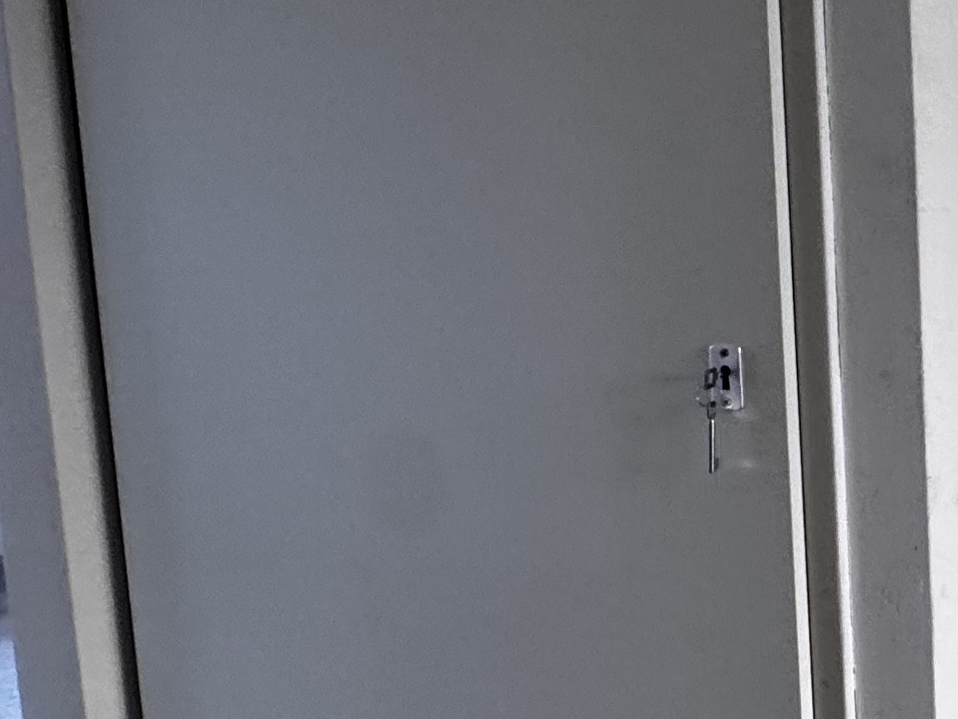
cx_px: 1401
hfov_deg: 28.3
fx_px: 1301
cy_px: 238
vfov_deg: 30.6
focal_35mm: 47
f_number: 2.2
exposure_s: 1/99
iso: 250
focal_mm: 2.22
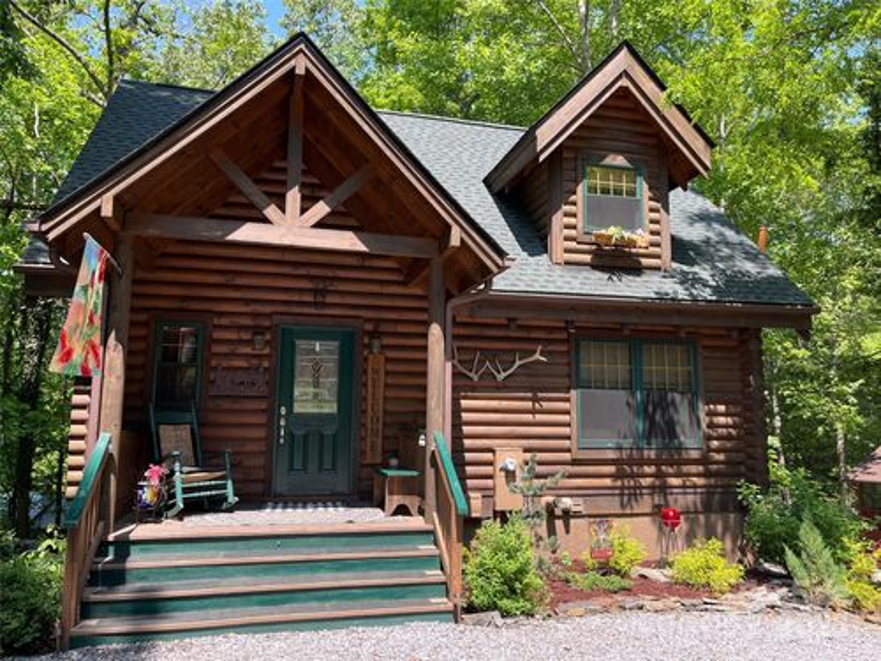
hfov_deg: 67.3
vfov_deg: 53.1
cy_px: 330
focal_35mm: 26
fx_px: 662
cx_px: 440
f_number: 1.6
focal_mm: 5.1
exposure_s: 1/558
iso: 50
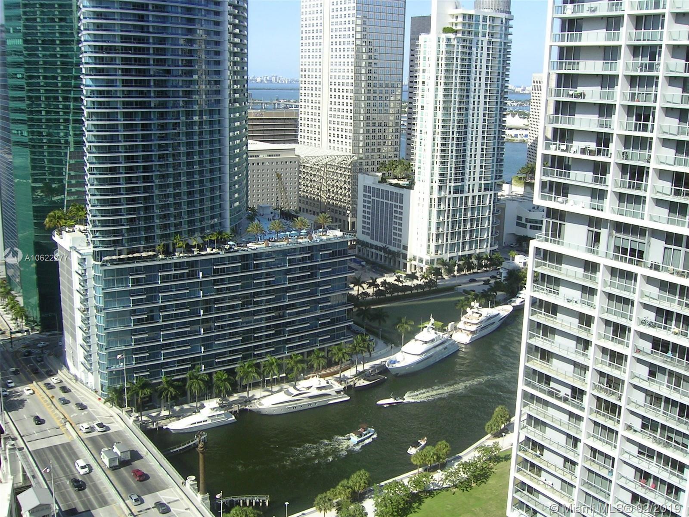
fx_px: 717
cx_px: 344
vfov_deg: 39.7
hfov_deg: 51.4
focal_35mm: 36
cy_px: 258
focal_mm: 5.6
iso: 50
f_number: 4.8
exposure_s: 1/327
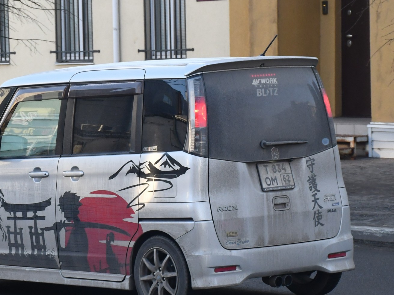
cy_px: 147
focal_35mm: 136
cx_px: 104
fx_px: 1548
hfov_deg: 14.5
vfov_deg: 10.9
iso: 1000
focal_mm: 62
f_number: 9
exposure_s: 1/320
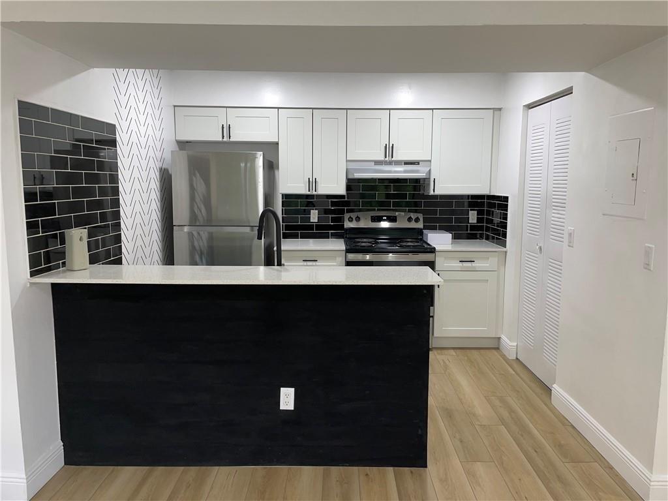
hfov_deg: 67.3
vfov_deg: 53.1
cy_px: 250
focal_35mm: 26
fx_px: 502
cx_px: 334
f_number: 1.6
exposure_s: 1/26
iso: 40
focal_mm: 4.2
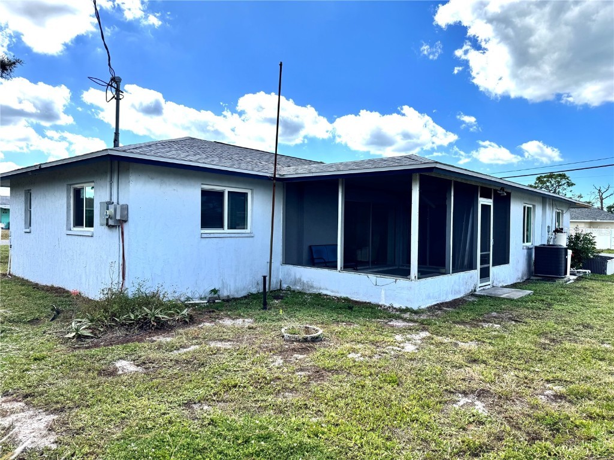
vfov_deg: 56.8
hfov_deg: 71.6
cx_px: 307
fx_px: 426
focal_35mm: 24
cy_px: 230
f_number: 1.78
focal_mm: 6.76
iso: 80
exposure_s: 1/4310
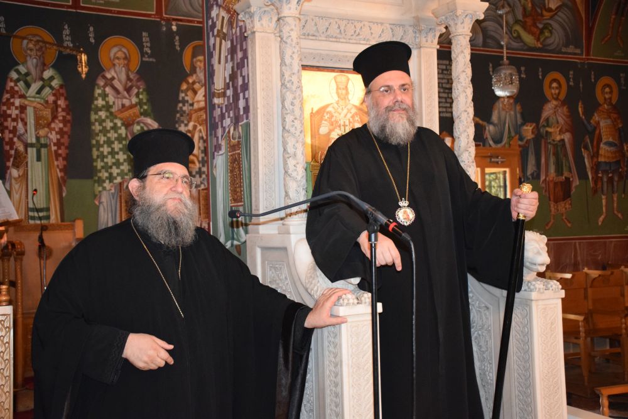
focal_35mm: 45
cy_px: 210
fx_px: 785
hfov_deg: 43.6
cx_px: 314
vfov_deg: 29.9
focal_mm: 30
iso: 3200
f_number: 4
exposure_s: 1/60
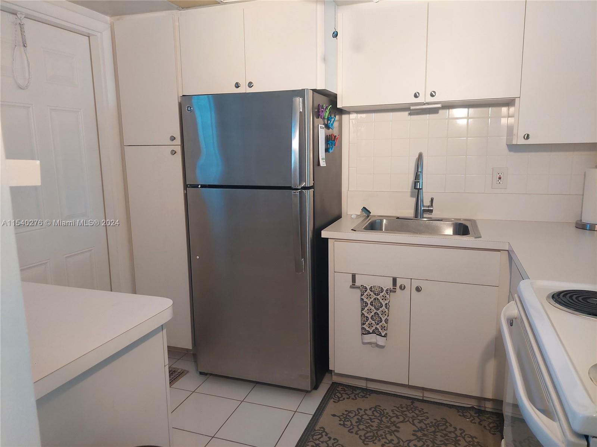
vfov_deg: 56.8
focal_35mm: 24
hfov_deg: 71.6
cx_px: 298
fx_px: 414
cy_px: 224
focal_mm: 5.23
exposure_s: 1/60
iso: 125
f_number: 1.8
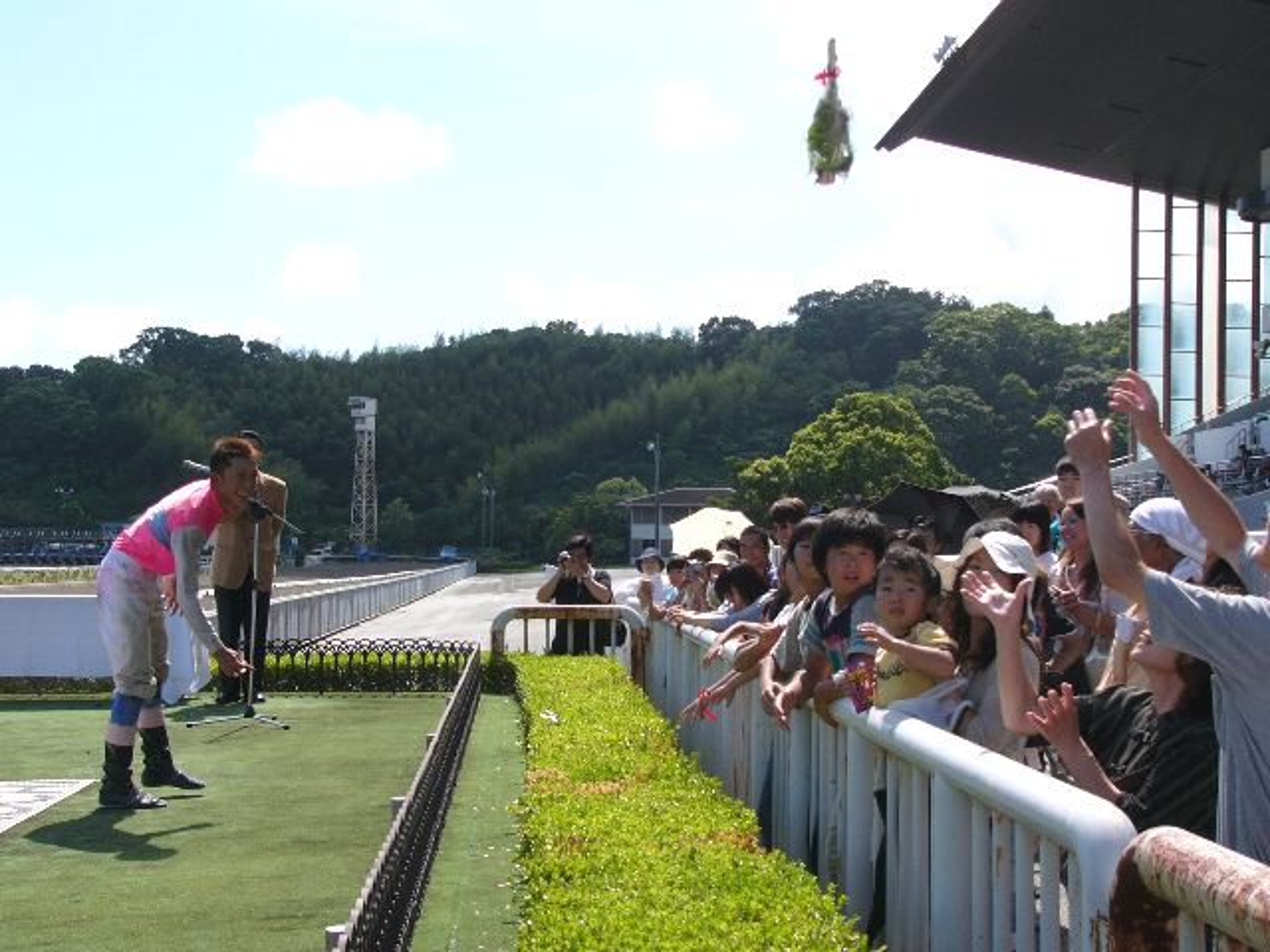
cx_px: 635
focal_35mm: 49
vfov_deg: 29.7
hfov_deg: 38.9
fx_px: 1798
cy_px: 476
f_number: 4
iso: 50
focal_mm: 8.1
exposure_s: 1/400
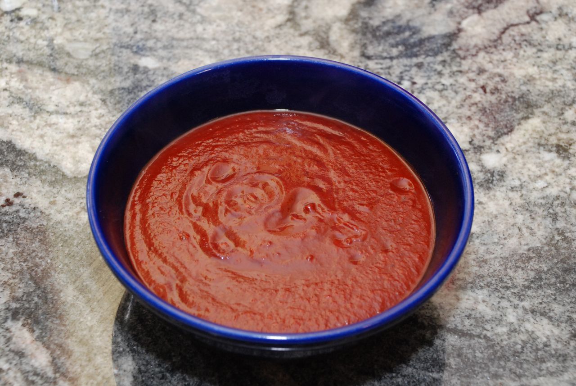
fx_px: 1201
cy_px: 193
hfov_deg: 27.0
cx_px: 288
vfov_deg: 18.2
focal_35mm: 75
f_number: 7.1
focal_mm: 50
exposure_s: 1/60
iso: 800
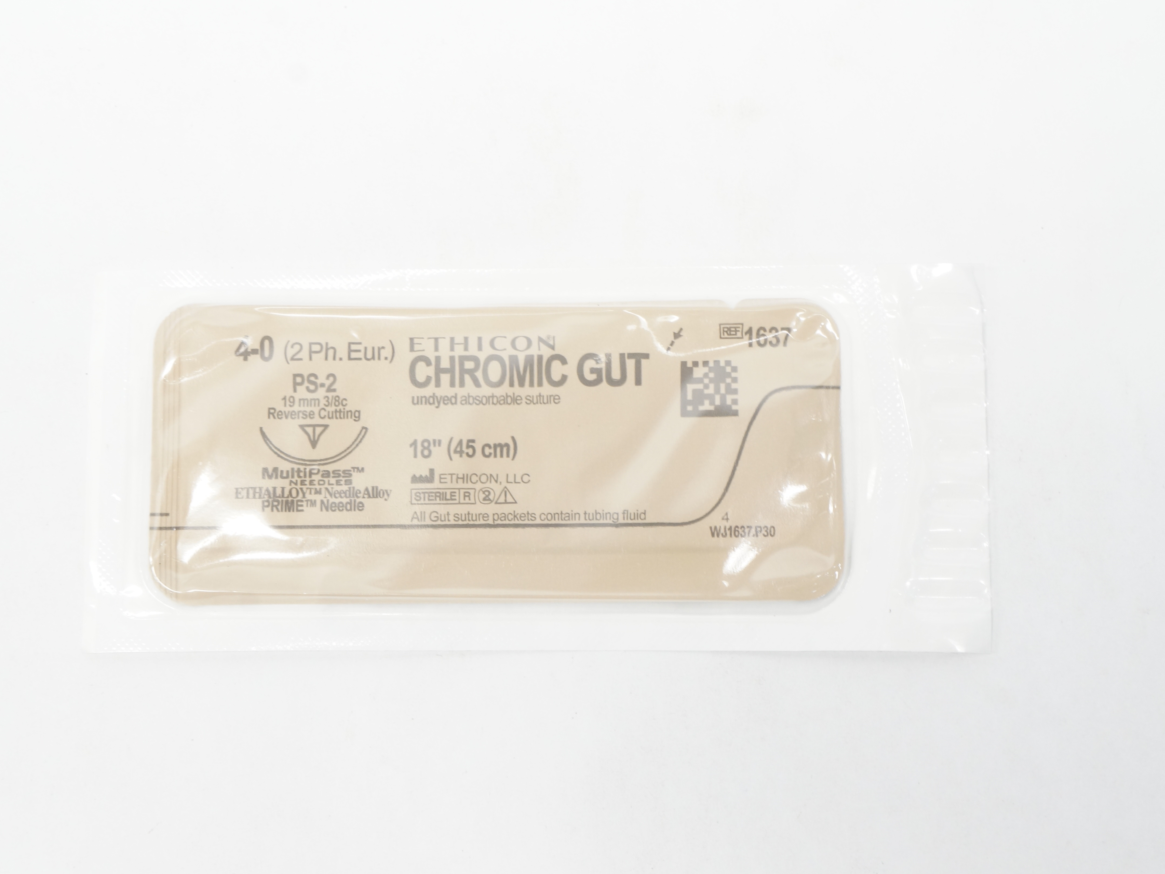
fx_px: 2374
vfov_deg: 20.9
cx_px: 536
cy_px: 441
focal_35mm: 71
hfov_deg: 27.6
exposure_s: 1/20
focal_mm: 43
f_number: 9
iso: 800
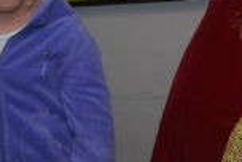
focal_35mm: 248
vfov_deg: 5.5
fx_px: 1670
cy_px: -9
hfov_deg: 8.0
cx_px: 452
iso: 280
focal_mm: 42
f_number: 5.3
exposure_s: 1/60
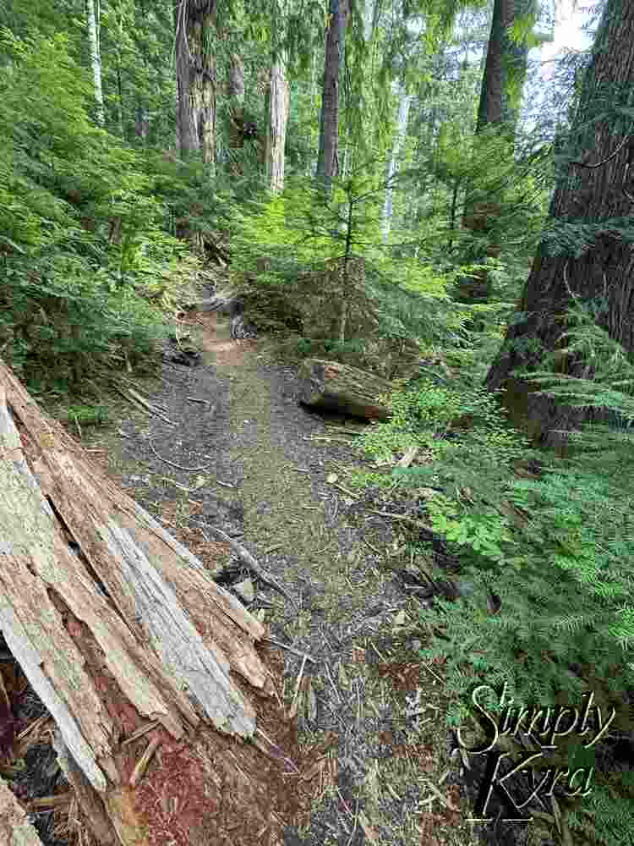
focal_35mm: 14
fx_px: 342
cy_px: 423
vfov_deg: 102.1
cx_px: 317
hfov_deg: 85.7
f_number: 2.2
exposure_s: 1/99
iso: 160
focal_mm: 2.22
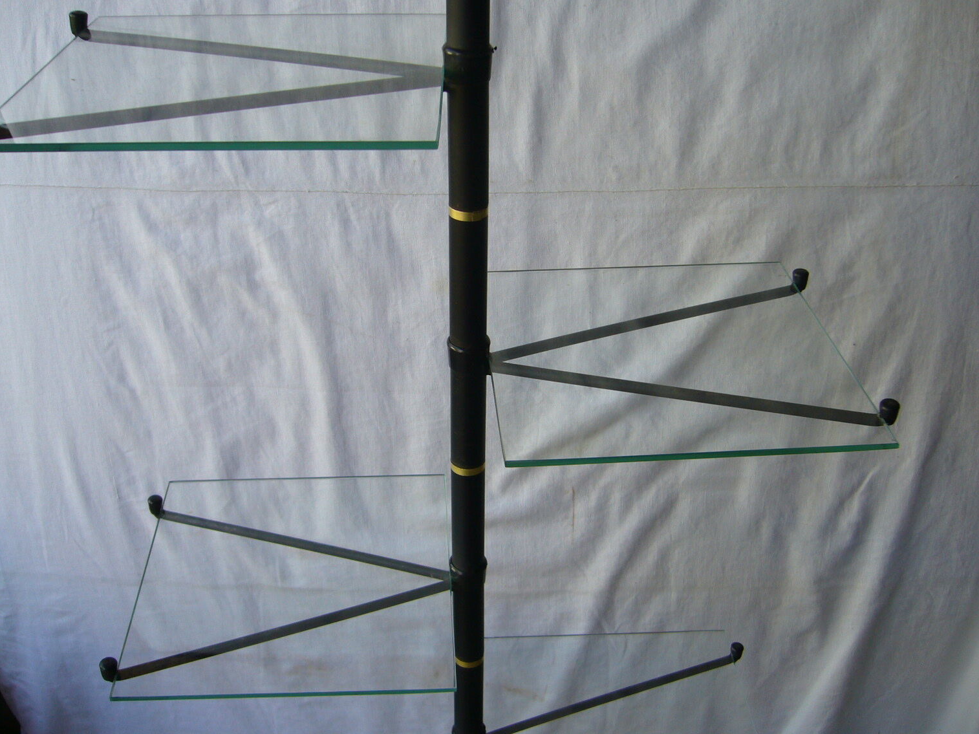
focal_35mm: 37
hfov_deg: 50.1
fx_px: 1046
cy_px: 377
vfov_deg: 38.7
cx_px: 464
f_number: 2.8
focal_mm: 5.8
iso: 80
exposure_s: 1/80
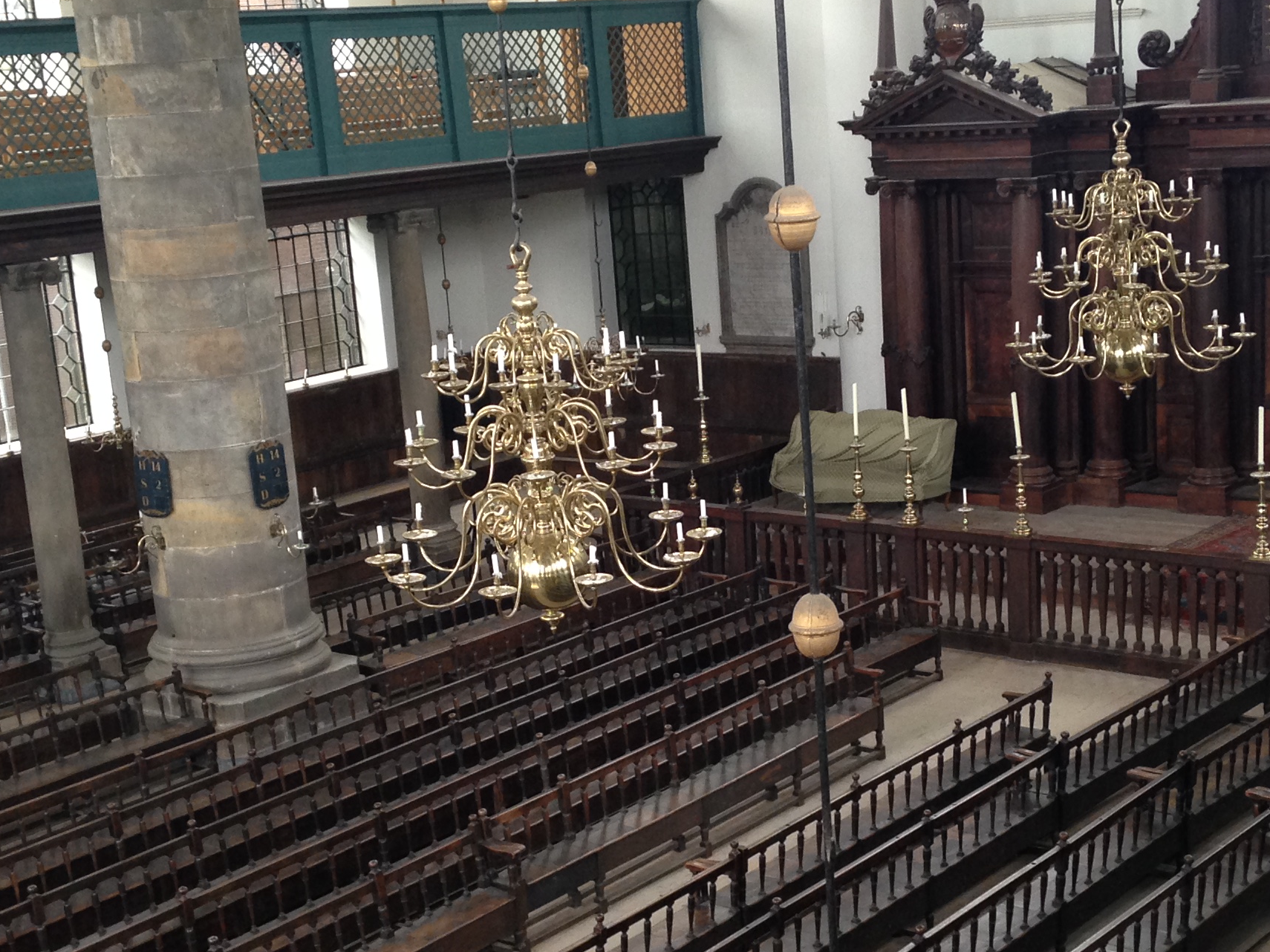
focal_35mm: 63
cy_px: 518
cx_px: 688
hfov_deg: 30.7
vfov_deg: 23.3
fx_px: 2311
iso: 100
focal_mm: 4.12
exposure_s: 1/20
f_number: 2.4
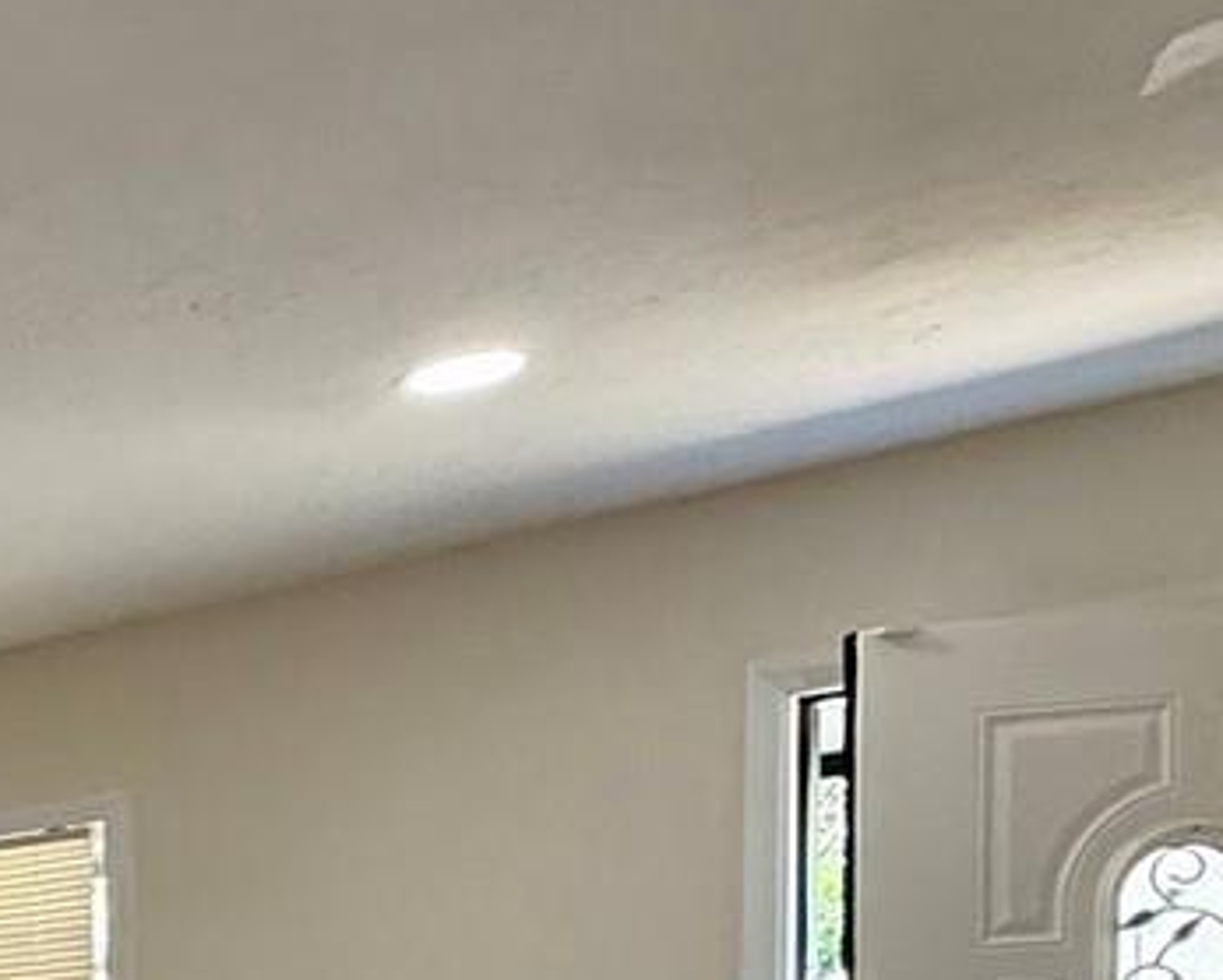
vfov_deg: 21.5
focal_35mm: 63
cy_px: 1336
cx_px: -948
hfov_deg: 21.0
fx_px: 2282
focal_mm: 2.22
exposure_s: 1/120
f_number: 2.2
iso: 200
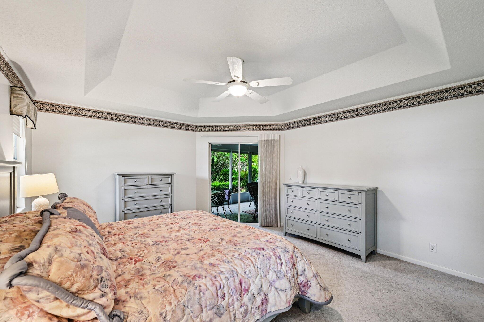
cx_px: 242
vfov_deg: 81.1
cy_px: 161
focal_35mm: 14
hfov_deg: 104.3
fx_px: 188
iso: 800
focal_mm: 14
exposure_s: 1/20
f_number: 8
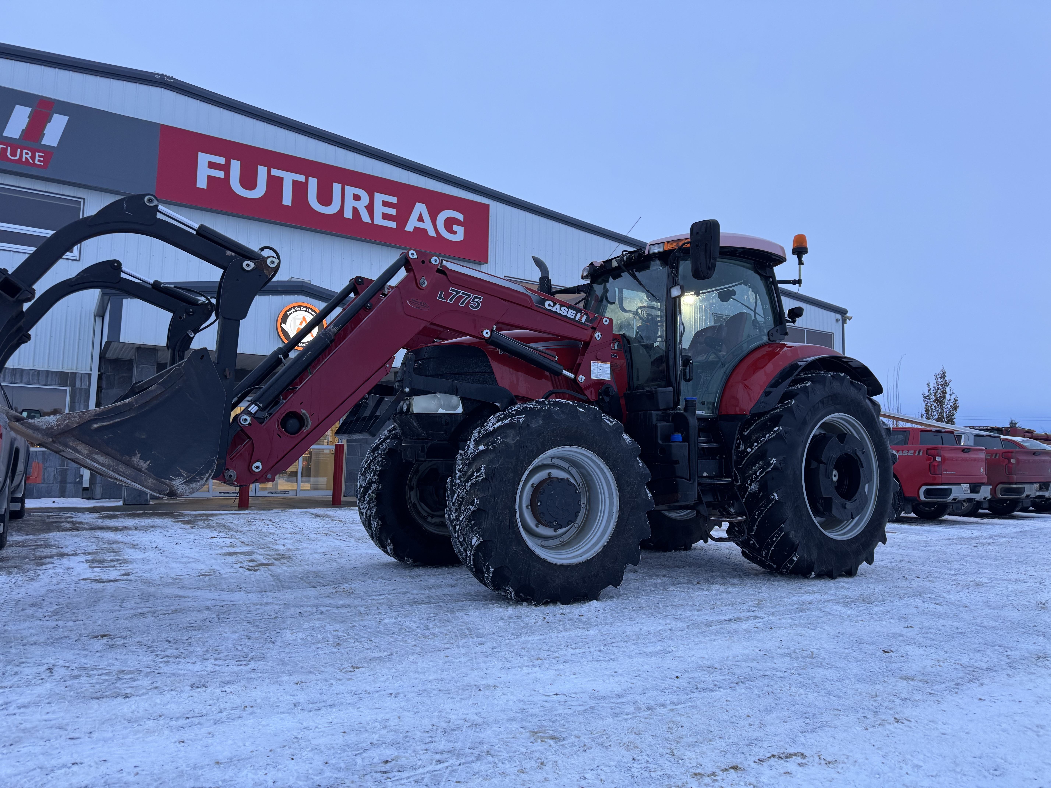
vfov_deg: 56.8
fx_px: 729
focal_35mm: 24
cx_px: 526
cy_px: 394
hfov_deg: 71.6
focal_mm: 6.76
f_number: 1.78
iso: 125
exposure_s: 1/121
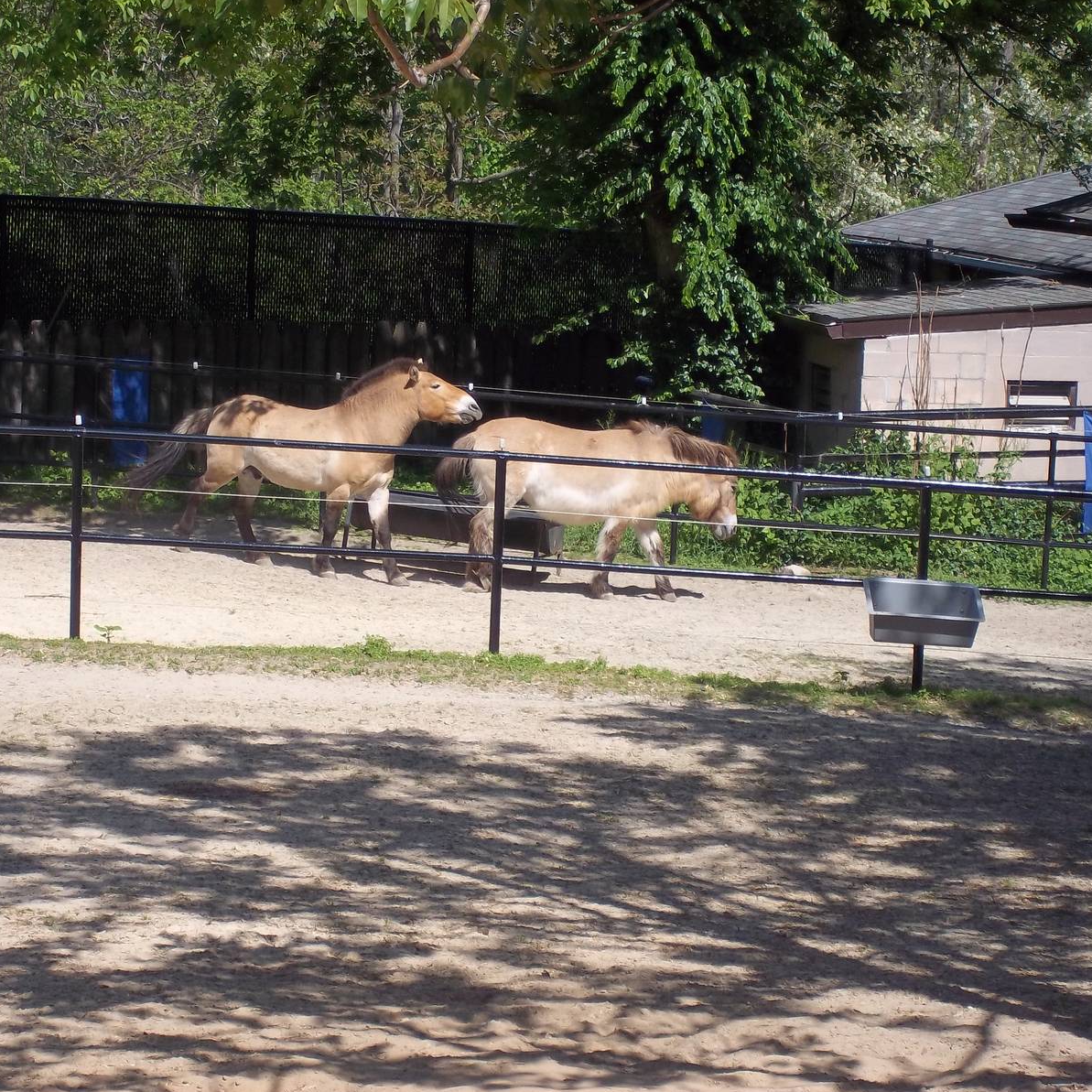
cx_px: 510
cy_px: 546
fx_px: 4568
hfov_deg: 13.6
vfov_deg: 13.6
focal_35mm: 128
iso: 80
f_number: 5.6
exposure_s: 1/400
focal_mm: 19.5
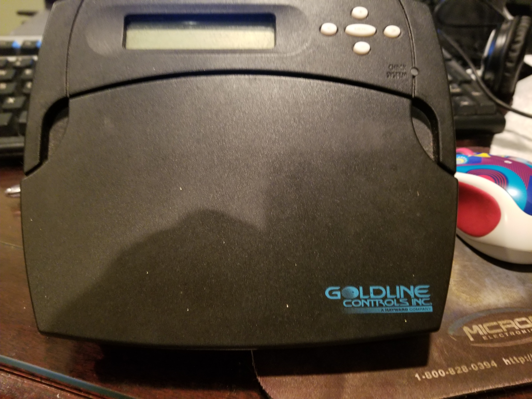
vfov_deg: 53.1
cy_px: 200
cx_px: 266
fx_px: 400
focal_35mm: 26
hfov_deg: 67.3
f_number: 1.7
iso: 320
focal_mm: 4.3
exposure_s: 1/10
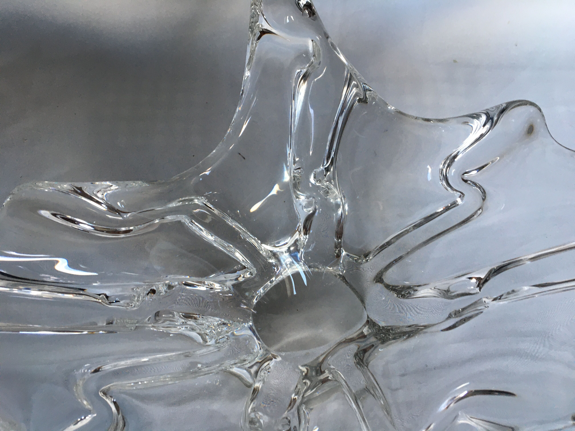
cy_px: 216
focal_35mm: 29
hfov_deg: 61.7
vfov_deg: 48.2
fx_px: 482
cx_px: 288
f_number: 2.2
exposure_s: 1/33
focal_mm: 4.15
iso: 80
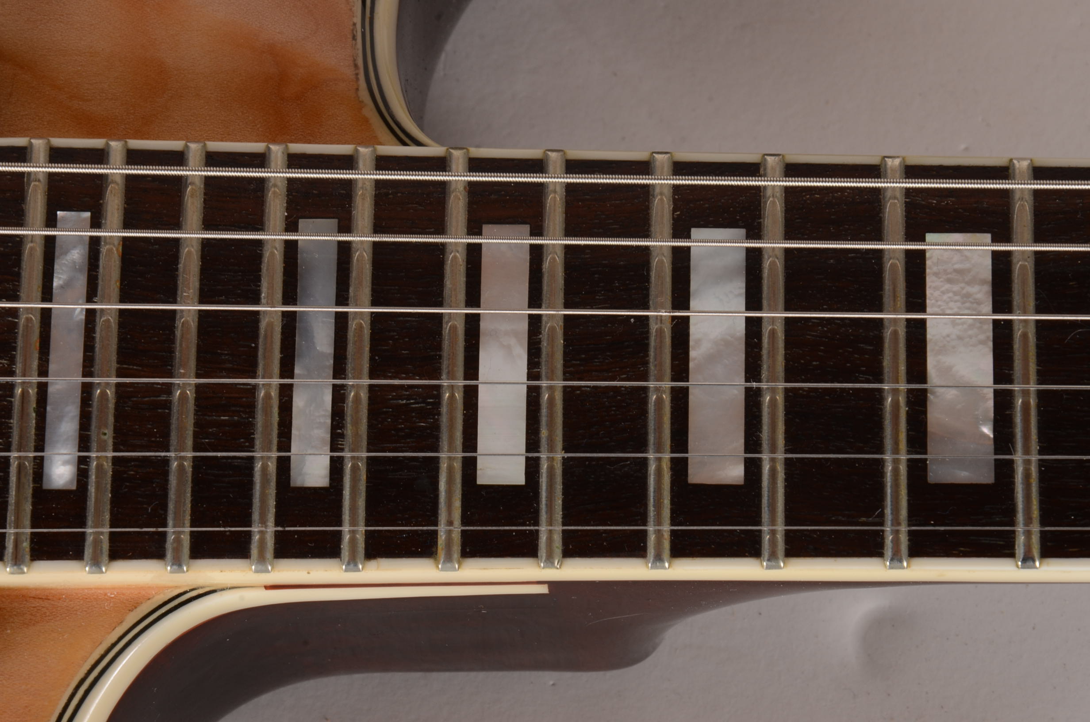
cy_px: 361
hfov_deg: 13.1
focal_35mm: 158
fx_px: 4759
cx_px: 545
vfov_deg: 8.7
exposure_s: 1/60
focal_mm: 105
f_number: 20
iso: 250
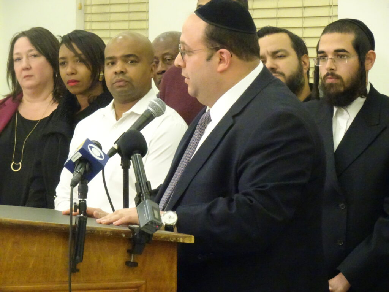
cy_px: 146
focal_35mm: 189
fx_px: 2124
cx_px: 194
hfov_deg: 10.5
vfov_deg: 7.9
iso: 3200
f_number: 6.3
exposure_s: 1/60
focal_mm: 32.24
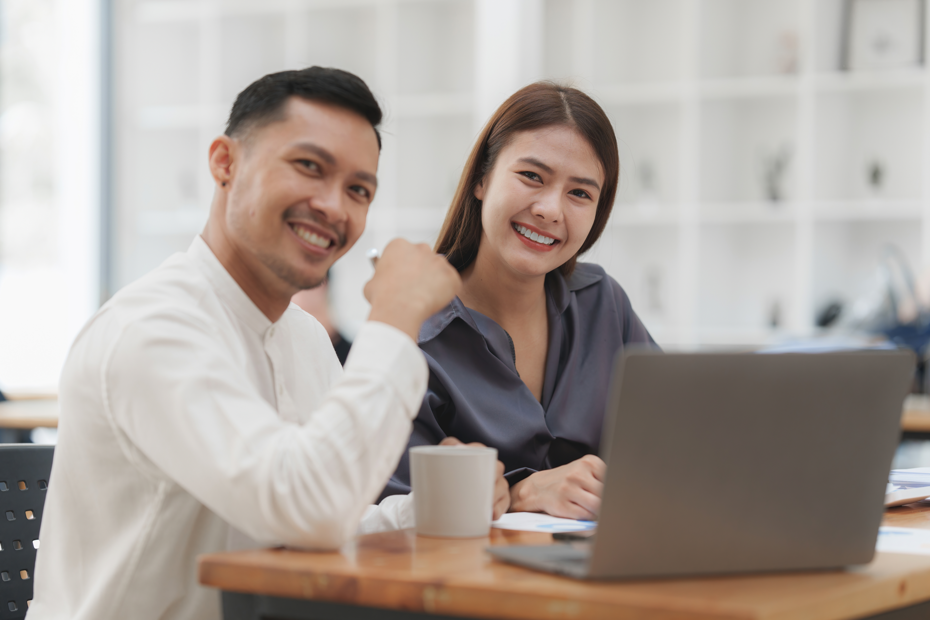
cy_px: 310
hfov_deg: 23.9
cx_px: 465
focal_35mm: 85
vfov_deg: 16.1
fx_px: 2196
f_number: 2
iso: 200
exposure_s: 1/100
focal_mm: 85
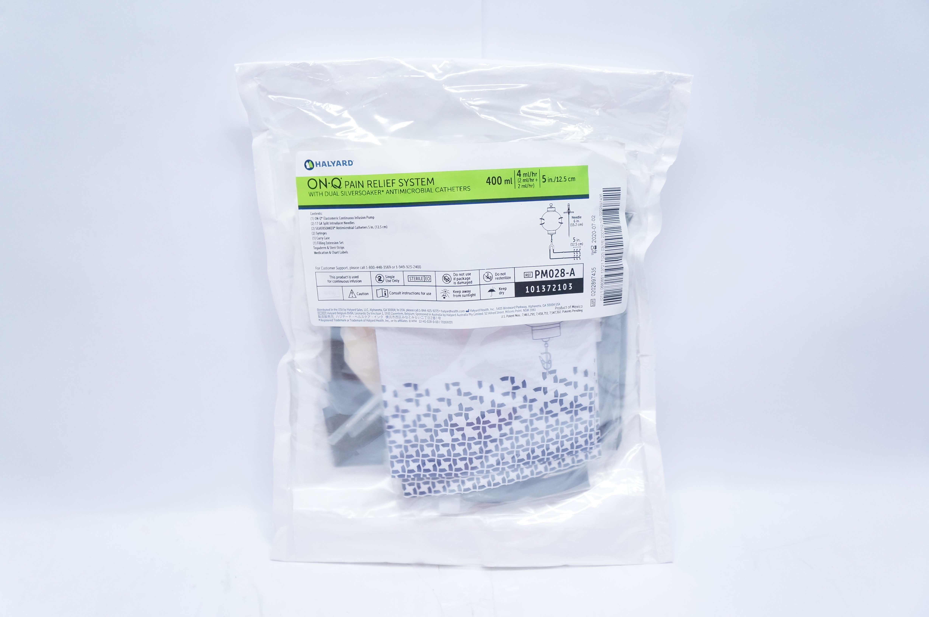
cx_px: 464
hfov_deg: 55.2
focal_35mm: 34
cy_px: 308
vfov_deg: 38.3
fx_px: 889
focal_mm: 23
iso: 800
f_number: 4
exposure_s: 1/125
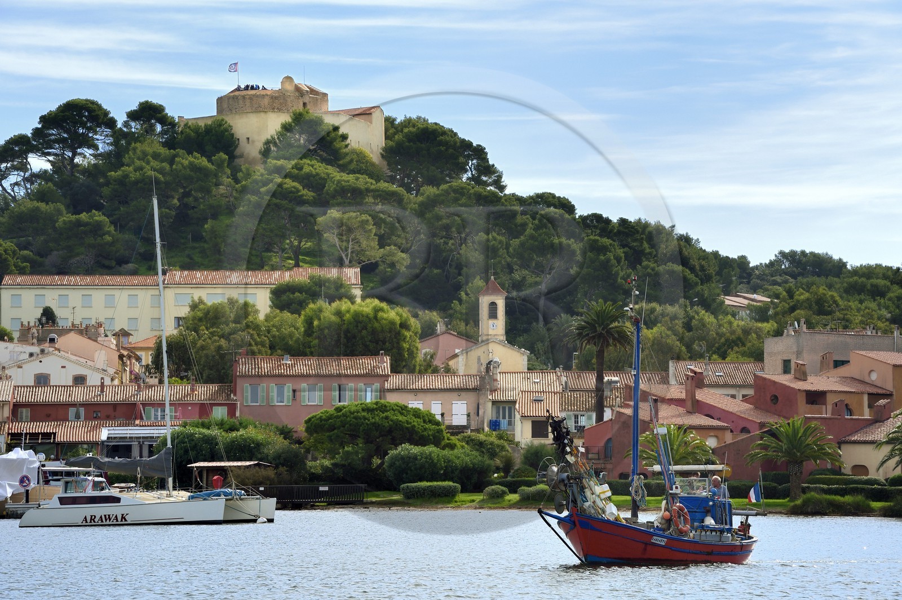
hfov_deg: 15.2
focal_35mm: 135
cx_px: 451
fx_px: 3380
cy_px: 300
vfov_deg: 10.1
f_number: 13
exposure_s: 1/320
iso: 200
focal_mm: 135
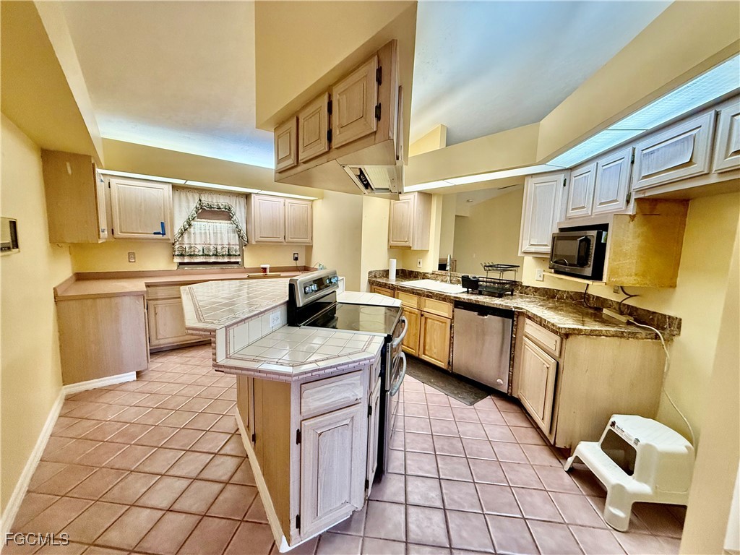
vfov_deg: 85.7
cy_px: 278
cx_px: 370
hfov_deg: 102.1
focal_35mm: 14
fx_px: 299
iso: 400
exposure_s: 1/120
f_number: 2.2
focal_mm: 2.22
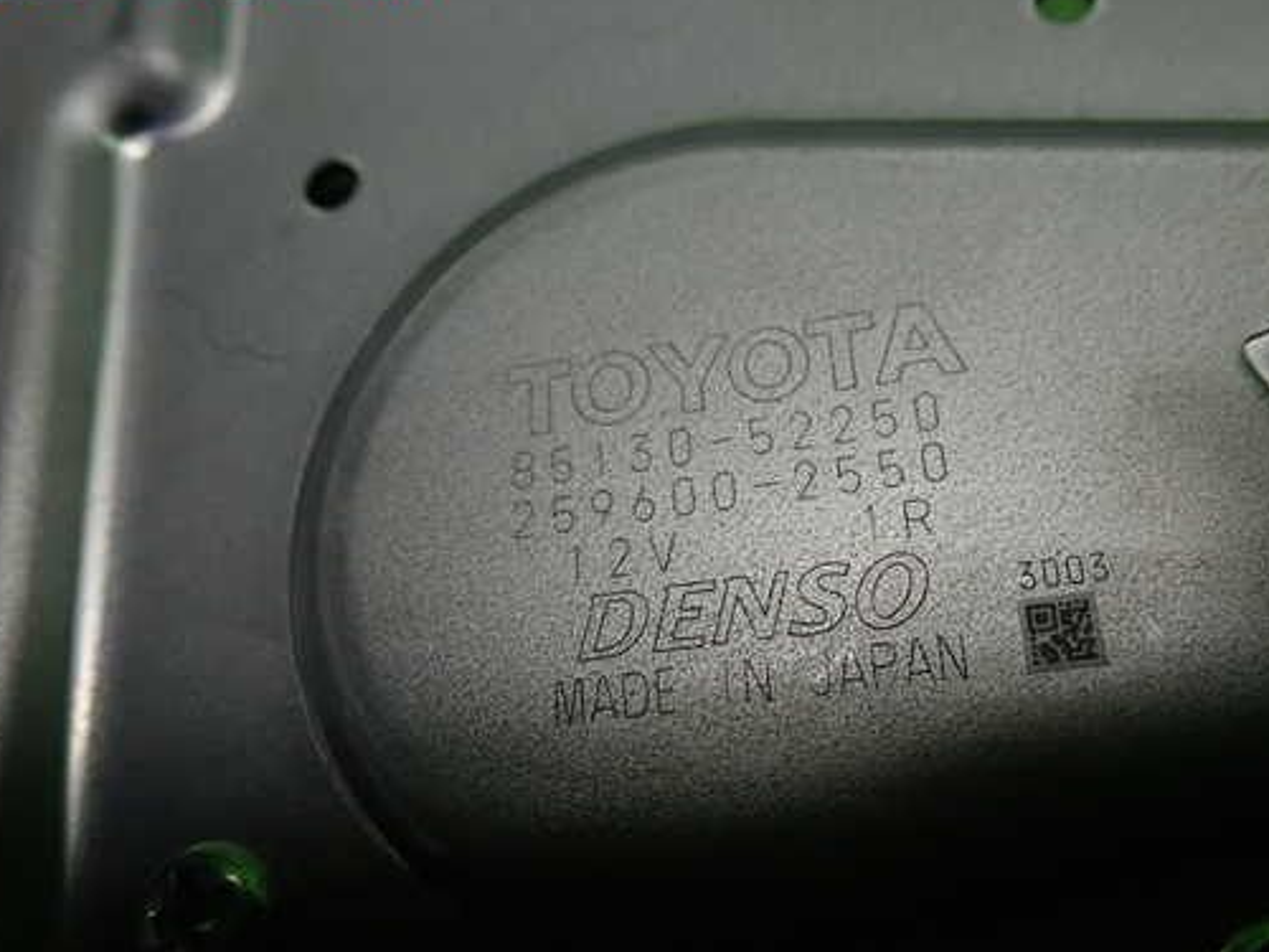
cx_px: 723
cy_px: 515
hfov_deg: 51.2
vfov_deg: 39.6
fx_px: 1320
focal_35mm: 36
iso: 250
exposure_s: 1/125
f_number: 2.3
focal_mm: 5.5
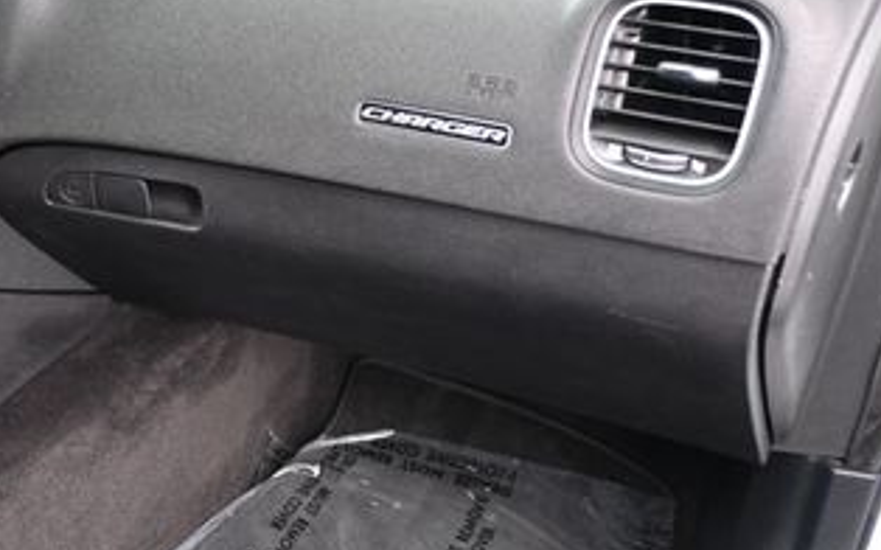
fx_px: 1344
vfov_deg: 23.1
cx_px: 22
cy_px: 264
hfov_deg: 33.5
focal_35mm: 56
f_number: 3.5
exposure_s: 1/125
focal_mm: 18
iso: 900
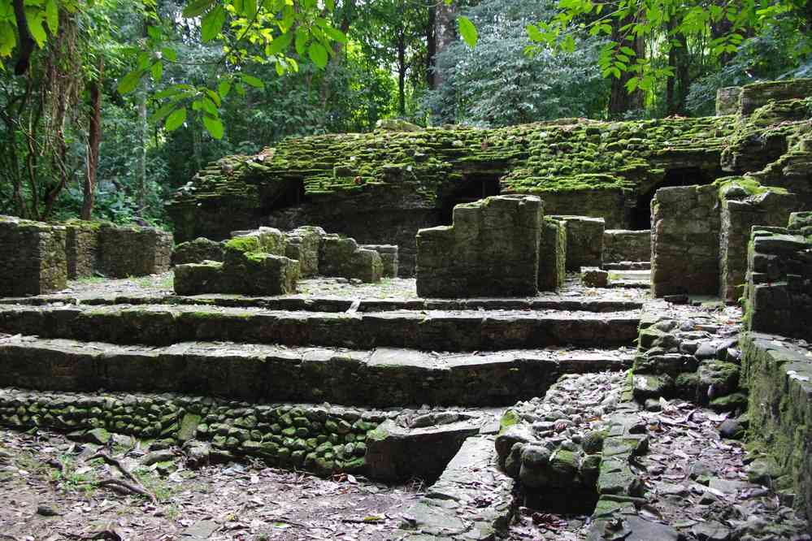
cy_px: 270
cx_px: 406
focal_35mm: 38
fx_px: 846
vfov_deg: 35.5
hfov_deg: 51.3
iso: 3200
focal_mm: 25
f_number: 5.6
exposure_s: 1/50
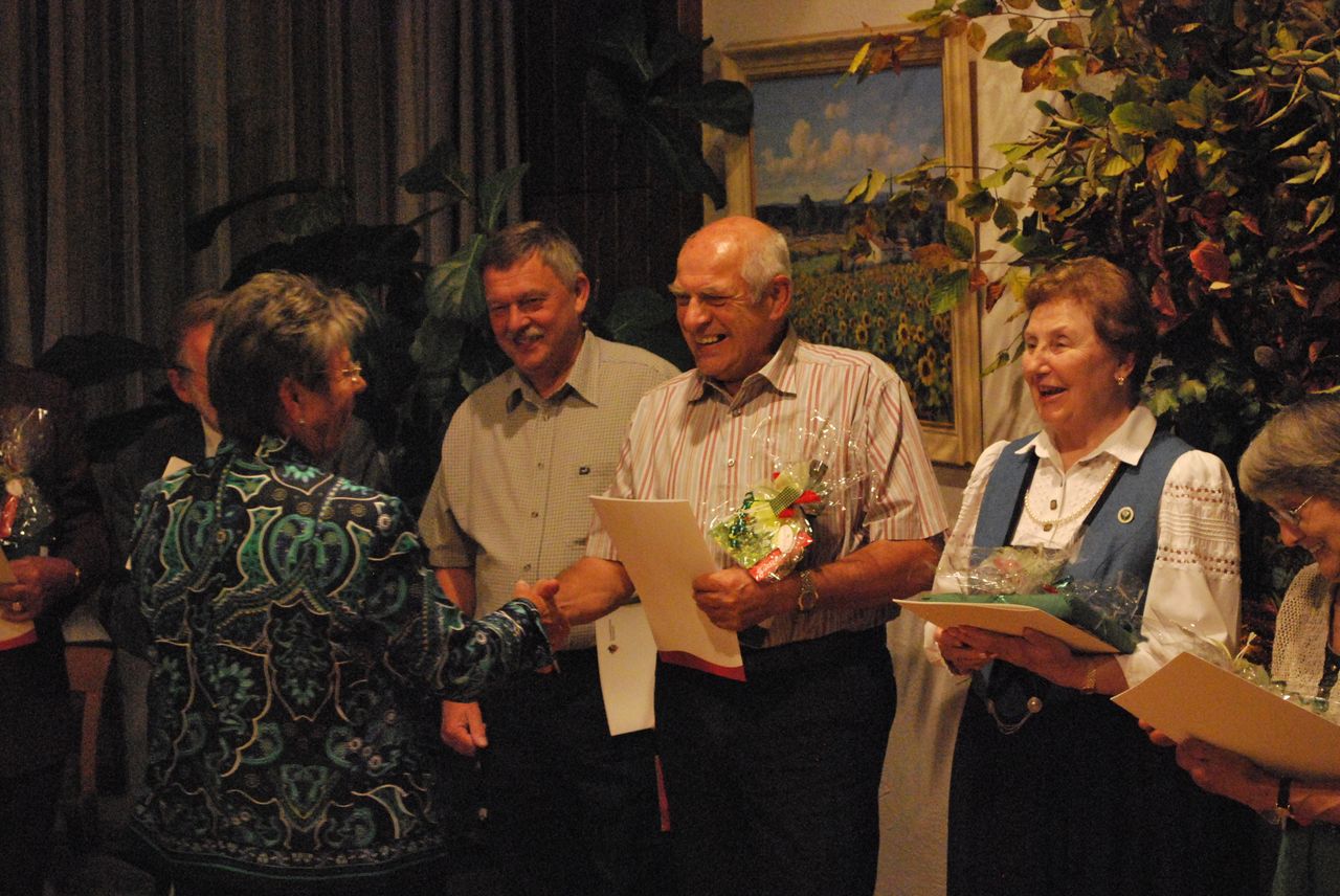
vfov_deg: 16.6
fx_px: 3074
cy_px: 448
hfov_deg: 24.6
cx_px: 670
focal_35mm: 82
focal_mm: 55
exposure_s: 1/80
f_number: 5.6
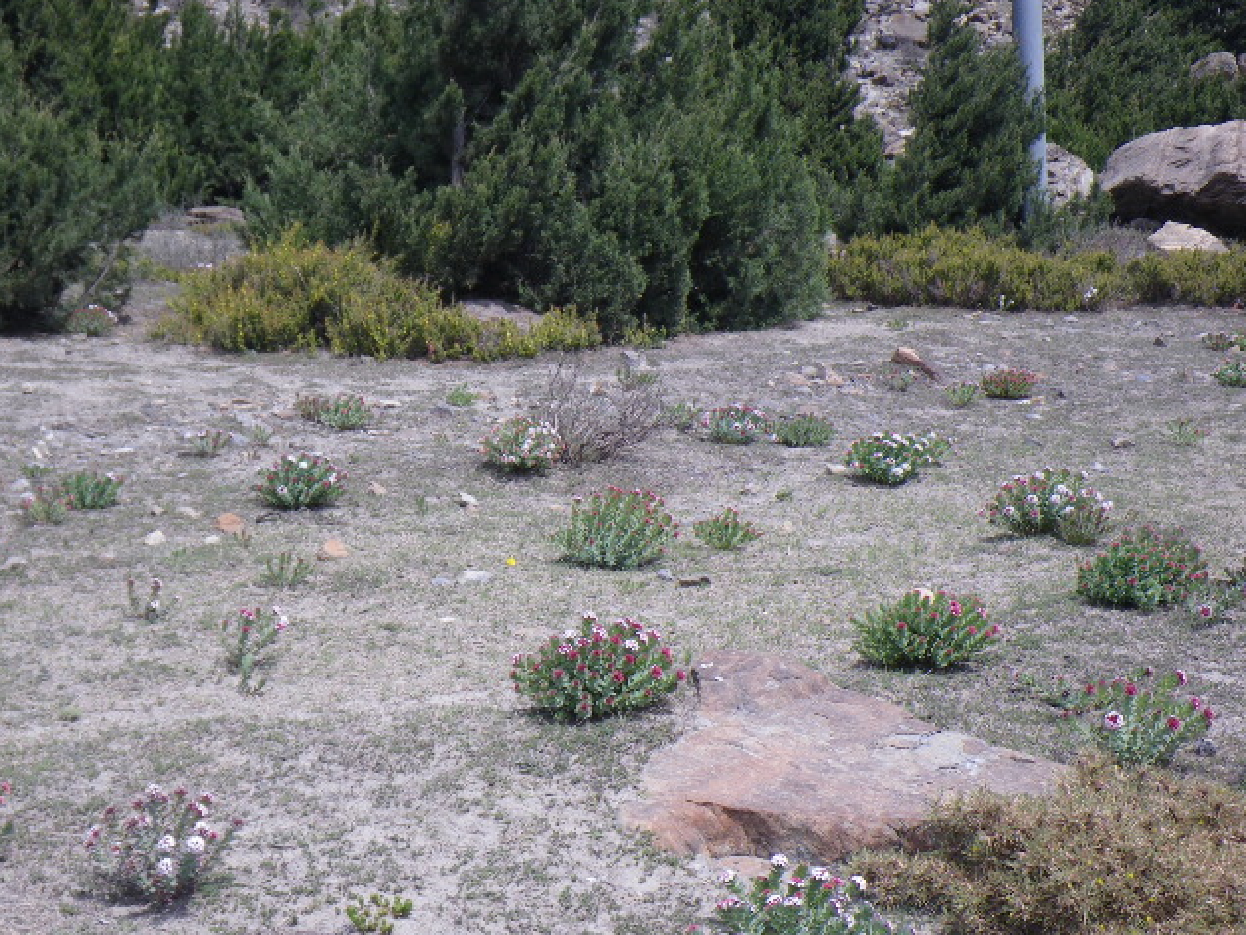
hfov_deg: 33.7
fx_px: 2052
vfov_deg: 25.6
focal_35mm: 57
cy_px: 557
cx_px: 508
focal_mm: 7.5
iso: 50
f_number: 5
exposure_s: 1/200
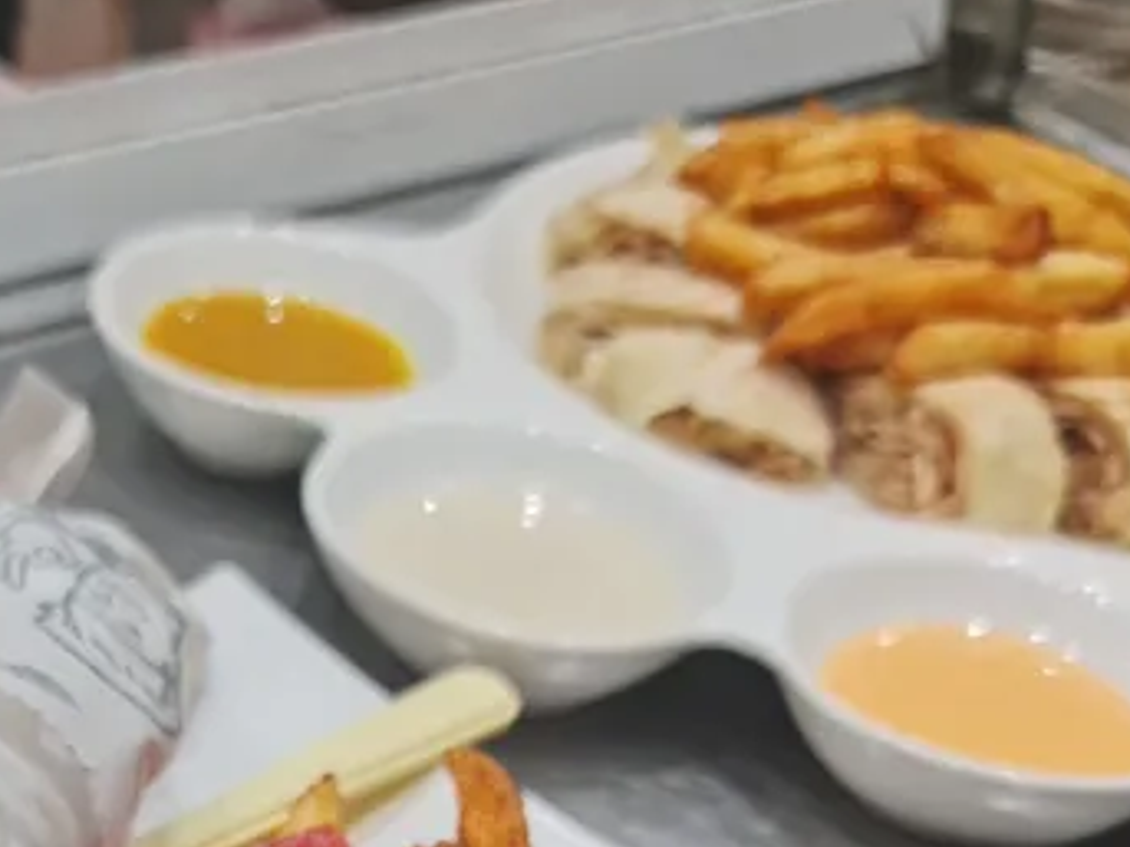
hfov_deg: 27.5
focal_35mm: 70
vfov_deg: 19.2
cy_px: 1140
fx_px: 2284
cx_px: 323
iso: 80
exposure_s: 1/50
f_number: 1.8
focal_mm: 7
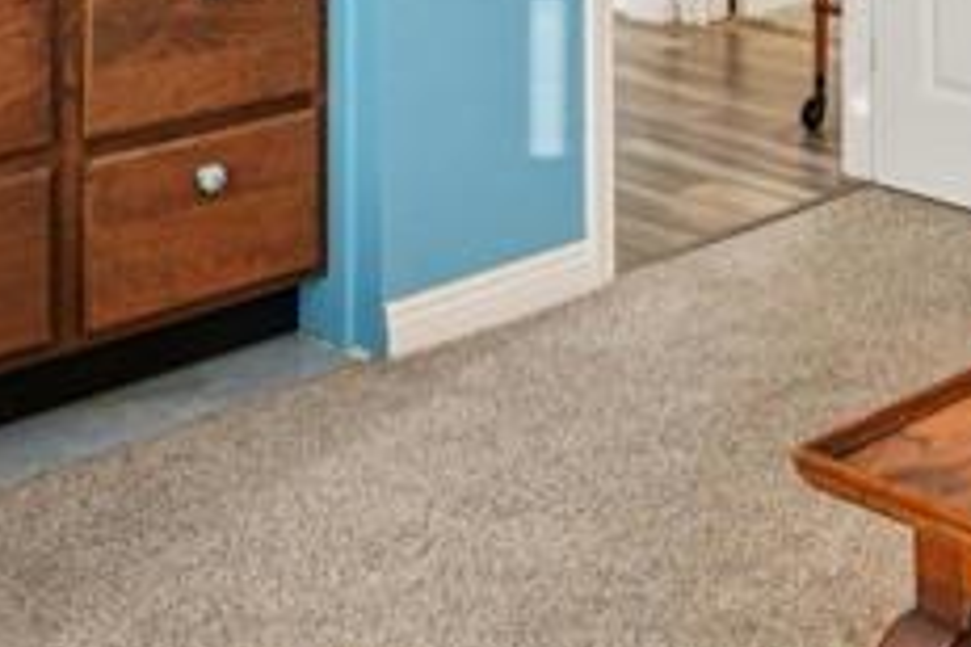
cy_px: -345
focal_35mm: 71
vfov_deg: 17.2
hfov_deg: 27.3
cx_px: 900
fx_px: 1915
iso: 400
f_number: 8
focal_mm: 16
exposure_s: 1/10
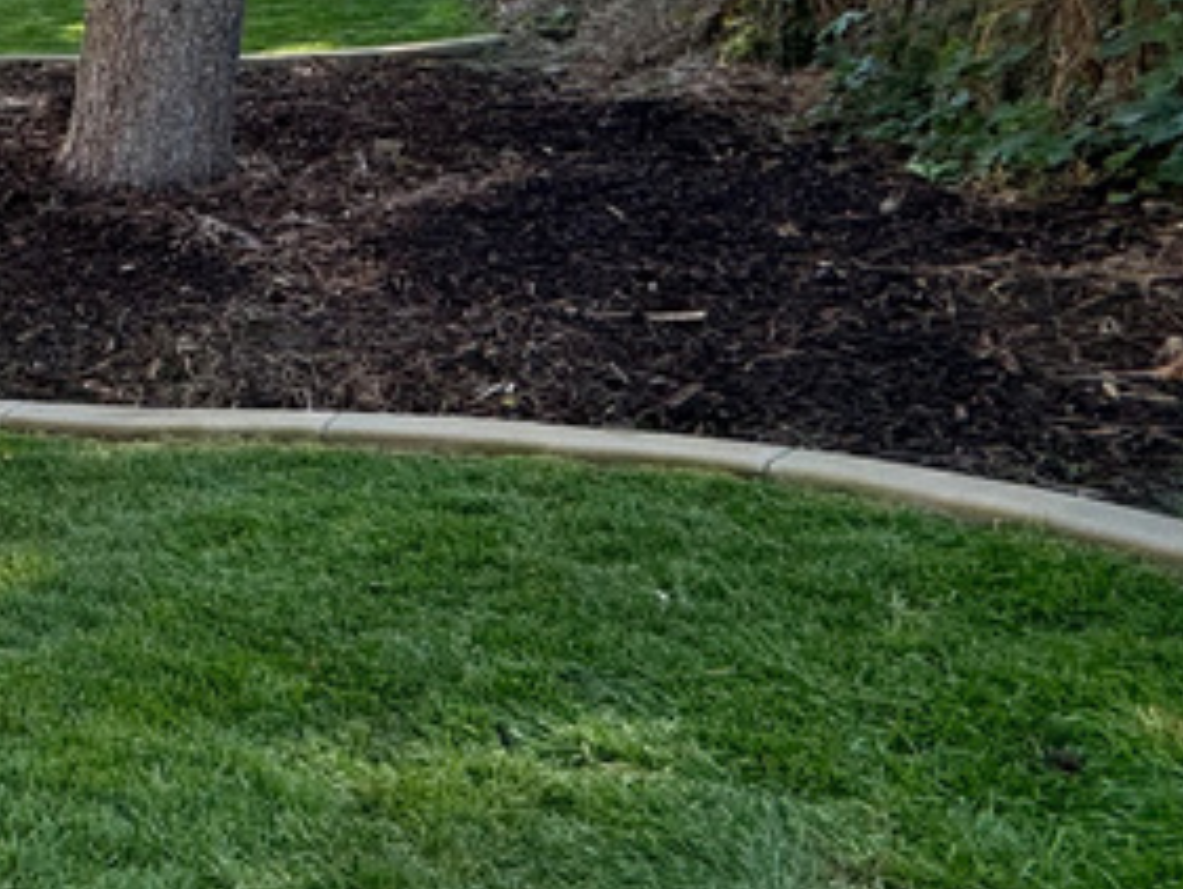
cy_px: 400
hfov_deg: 27.8
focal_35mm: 51
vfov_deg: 28.6
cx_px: -514
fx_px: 1744
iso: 40
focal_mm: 2.22
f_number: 2.2
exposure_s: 1/141
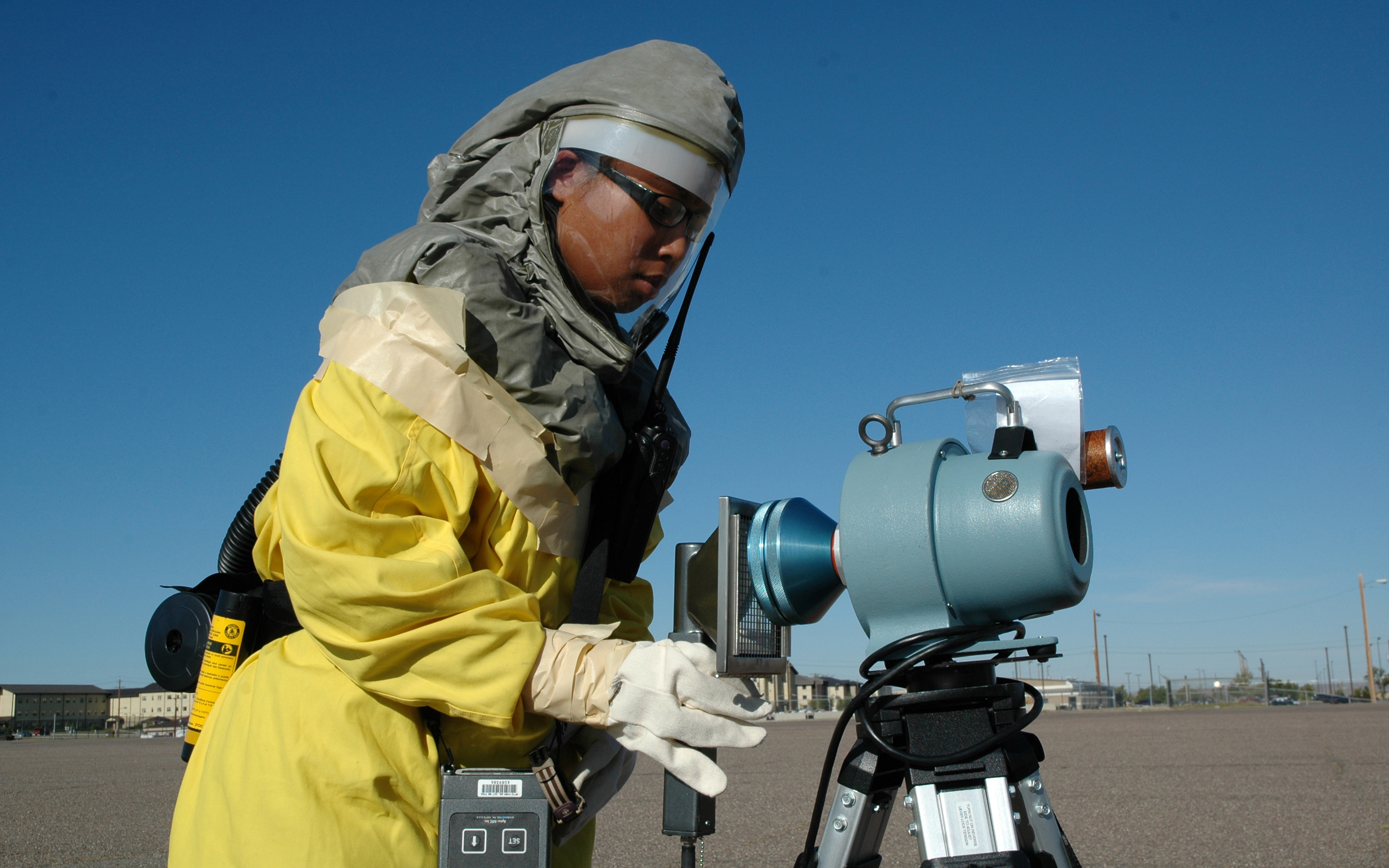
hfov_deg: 47.7
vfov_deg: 30.9
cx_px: 691
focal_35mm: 42
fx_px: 1572
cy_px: 438
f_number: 11
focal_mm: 27
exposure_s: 1/500
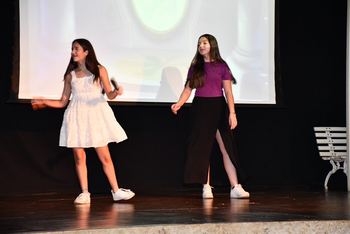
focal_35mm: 127
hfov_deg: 16.1
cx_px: 175
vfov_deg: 10.8
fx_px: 1235
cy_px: 117
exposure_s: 1/60
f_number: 5.3
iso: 3600
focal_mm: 85
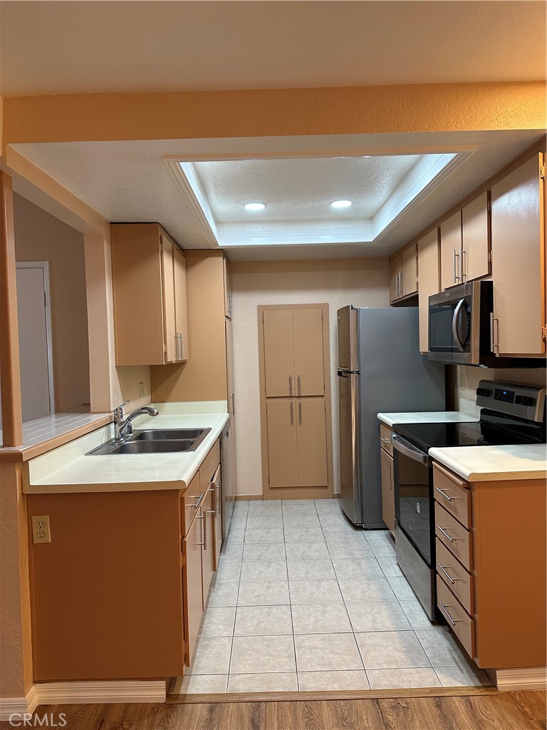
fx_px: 506
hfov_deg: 56.8
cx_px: 274
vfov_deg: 71.6
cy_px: 365
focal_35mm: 24
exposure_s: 1/120
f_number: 1.78
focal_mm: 6.86
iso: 200
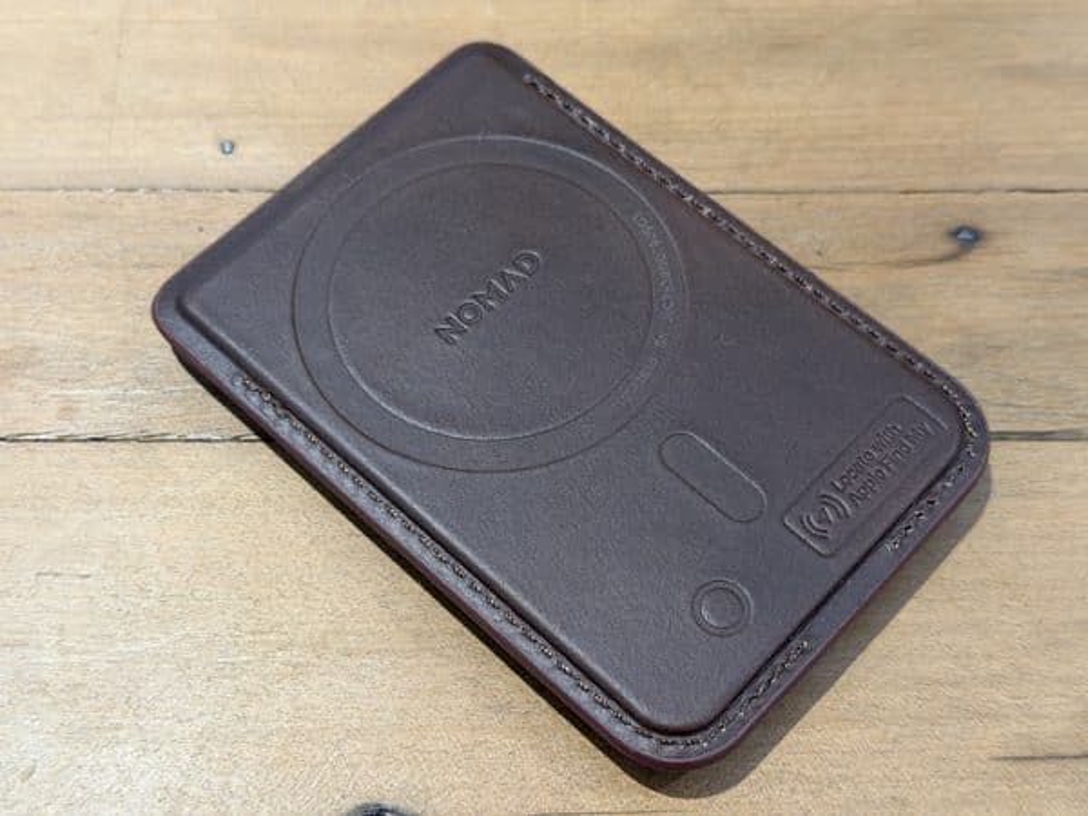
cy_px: 408
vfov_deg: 30.3
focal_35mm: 48
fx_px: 1509
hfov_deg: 39.7
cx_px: 544
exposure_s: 1/40
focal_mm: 6.76
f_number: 1.78
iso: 320
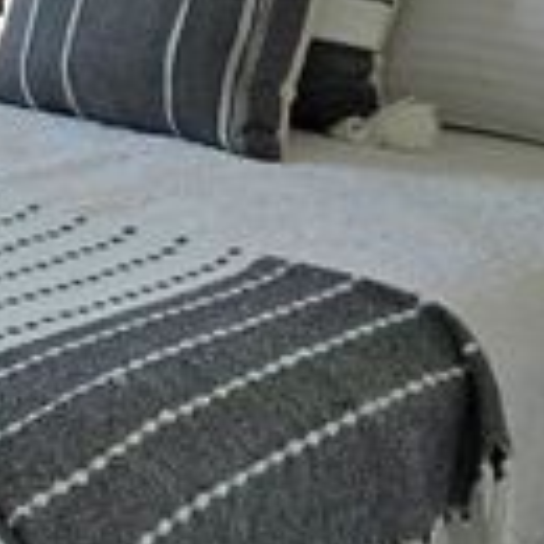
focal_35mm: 110
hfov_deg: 14.3
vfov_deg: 15.0
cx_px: -387
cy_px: -205
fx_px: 1956
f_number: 1.7
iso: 100
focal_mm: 6.3
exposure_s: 1/120
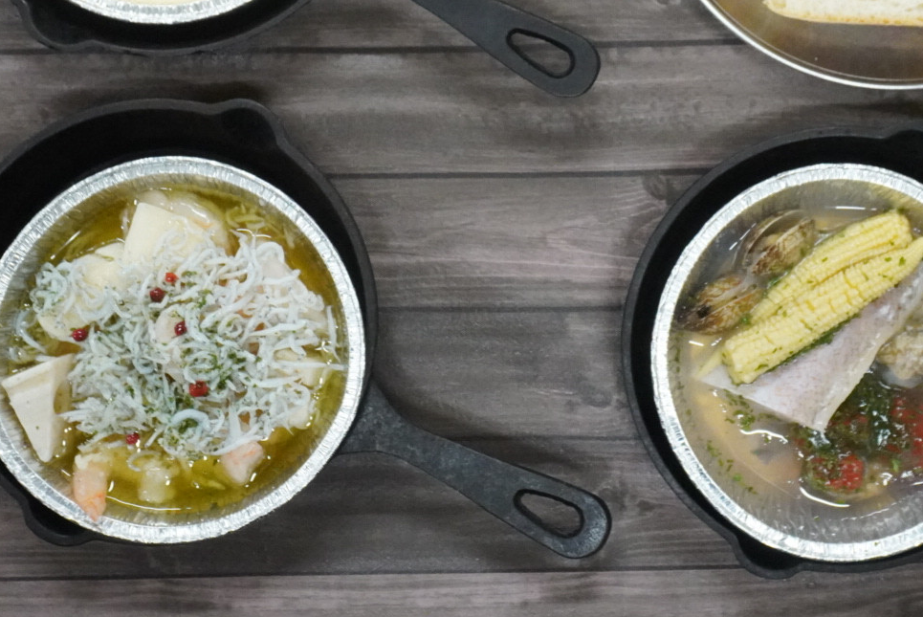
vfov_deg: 19.9
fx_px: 1741
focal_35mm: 68
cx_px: 561
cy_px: 110
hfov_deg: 29.6
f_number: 8
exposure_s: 1/200
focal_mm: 27
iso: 8000
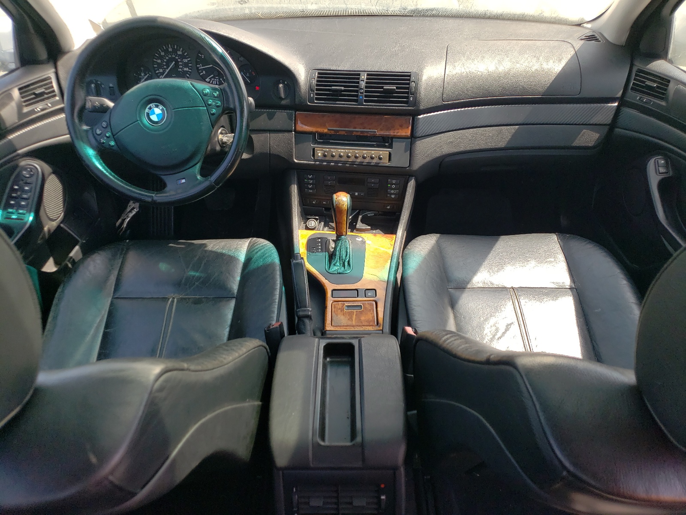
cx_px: 343
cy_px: 258
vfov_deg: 53.1
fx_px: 515
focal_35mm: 26
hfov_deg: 67.3
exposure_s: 1/455
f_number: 1.5
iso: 50
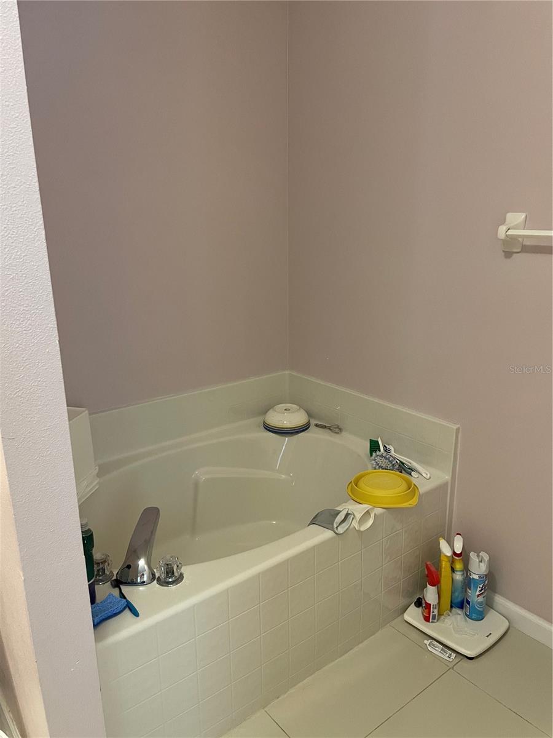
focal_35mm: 26
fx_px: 554
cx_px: 276
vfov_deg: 67.3
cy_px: 369
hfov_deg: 53.1
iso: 250
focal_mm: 4.2
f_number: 1.6
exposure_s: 1/60
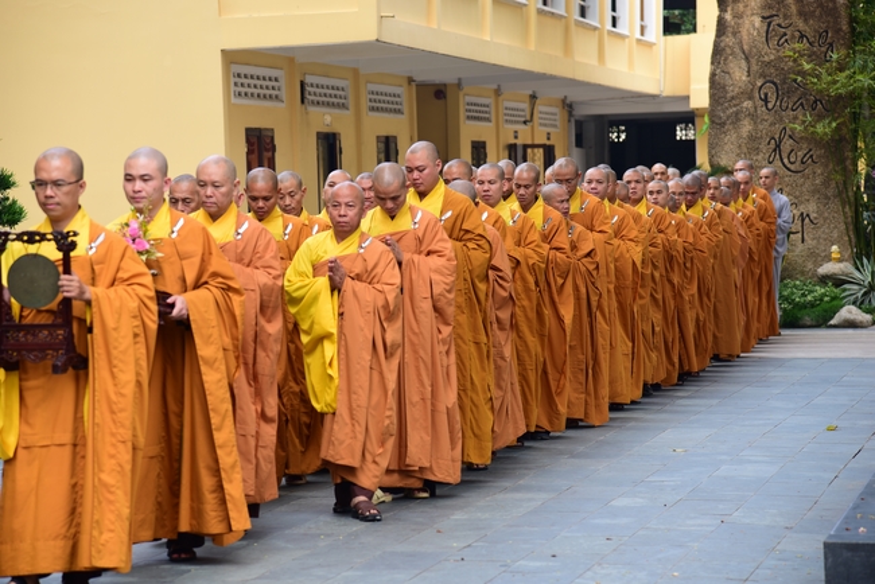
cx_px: 438
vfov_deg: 11.4
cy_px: 292
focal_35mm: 120
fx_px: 2918
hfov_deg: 17.1
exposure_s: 1/80
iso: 100
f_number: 5
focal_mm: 120
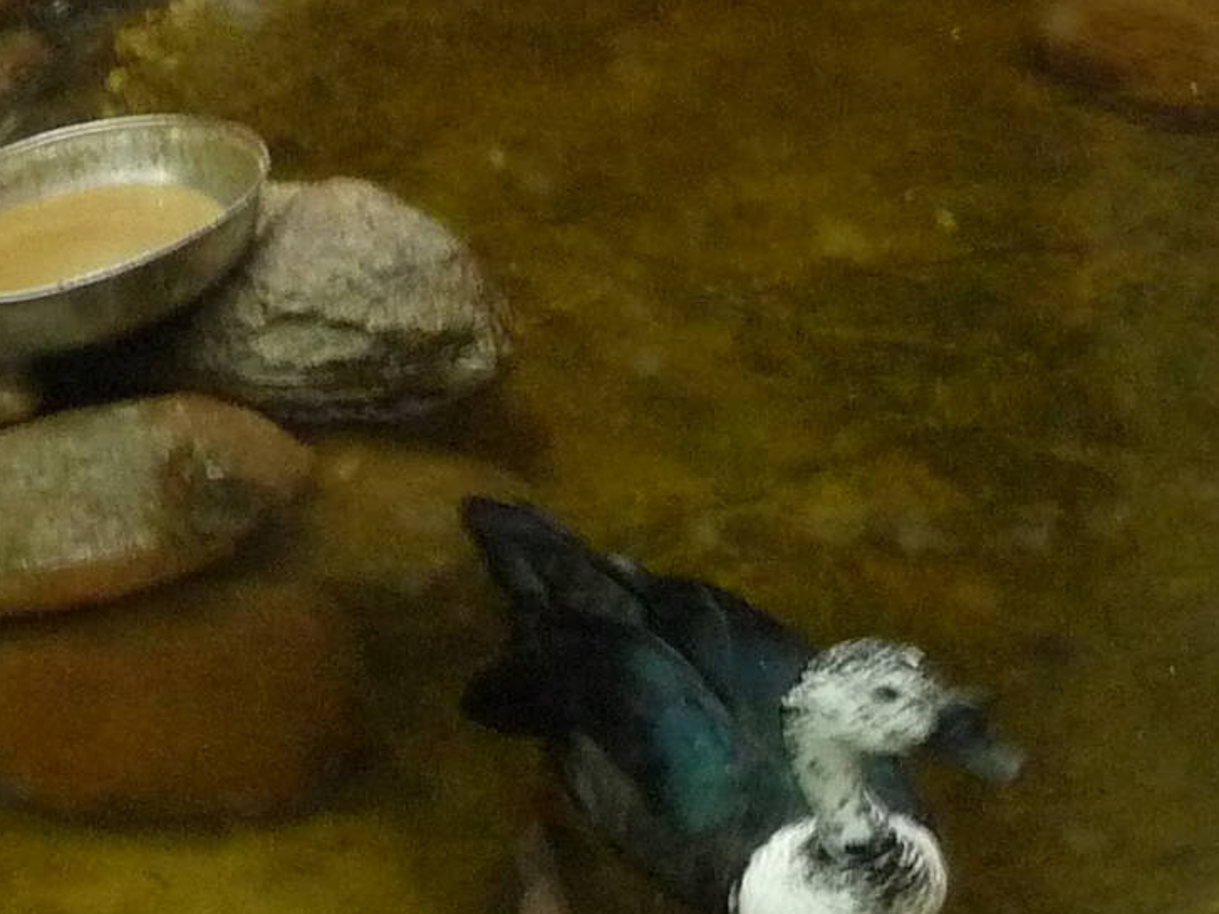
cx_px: 473
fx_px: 4648
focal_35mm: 132
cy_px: 988
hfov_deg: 14.9
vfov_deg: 11.1
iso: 400
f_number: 3.7
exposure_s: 1/13
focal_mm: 6
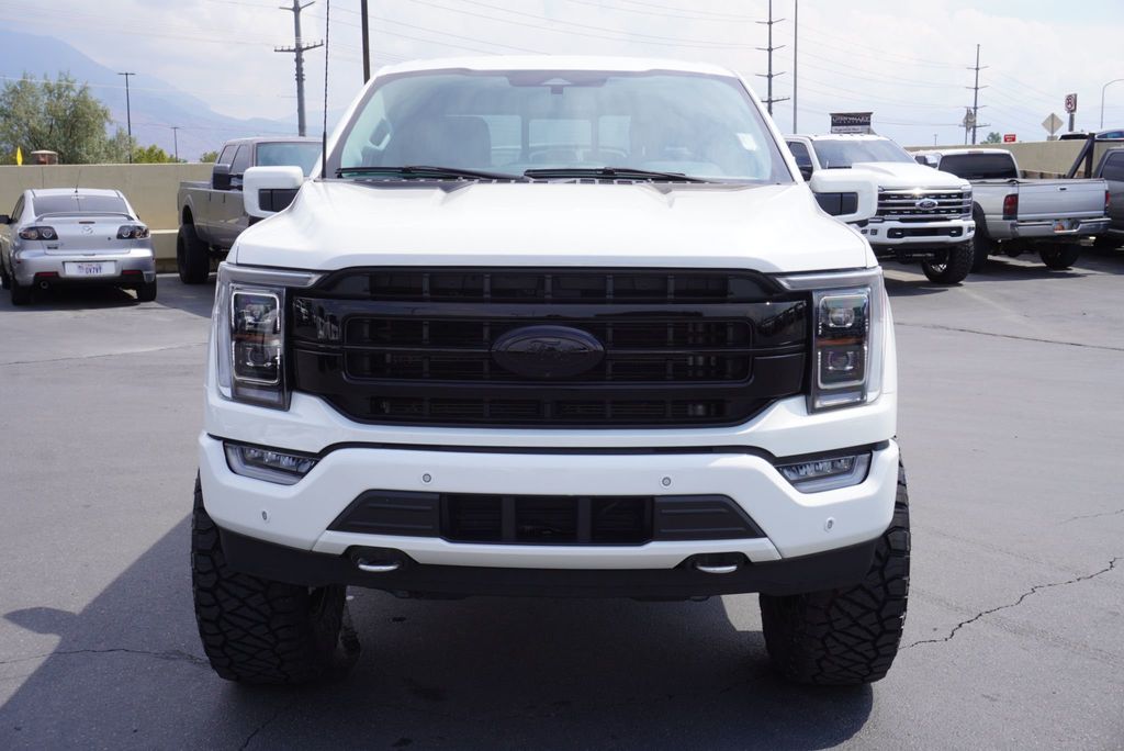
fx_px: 1218
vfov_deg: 34.3
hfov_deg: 49.5
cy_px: 376
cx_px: 562
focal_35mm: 39
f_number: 10
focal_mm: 26
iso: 100
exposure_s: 1/125
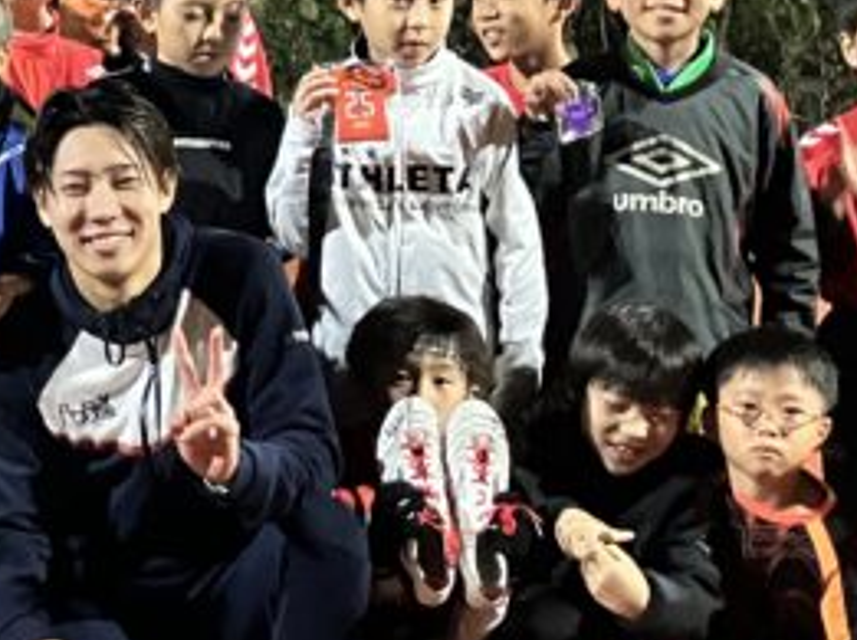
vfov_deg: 13.3
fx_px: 2720
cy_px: 62
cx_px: 105
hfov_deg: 17.7
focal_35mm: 110
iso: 640
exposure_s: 1/30
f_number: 1.8
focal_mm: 3.99
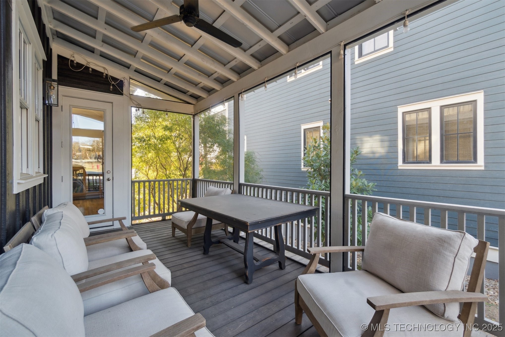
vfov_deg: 77.3
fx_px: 210
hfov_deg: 100.4
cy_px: 168
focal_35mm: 15
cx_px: 252
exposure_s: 1/20
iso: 100
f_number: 8
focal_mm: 10
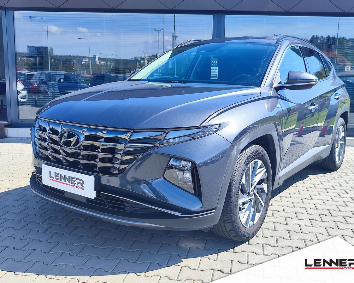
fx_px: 251
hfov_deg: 70.2
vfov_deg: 58.8
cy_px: 142
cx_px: 189
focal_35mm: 24
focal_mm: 7.01
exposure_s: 1/306
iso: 50
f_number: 1.69
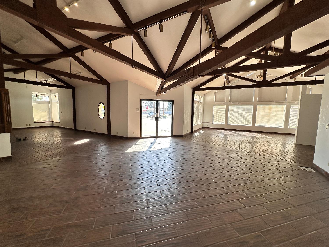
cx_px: 164
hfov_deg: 102.1
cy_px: 124
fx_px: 133
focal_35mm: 14
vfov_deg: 85.7
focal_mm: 2.22
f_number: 2.2
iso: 40
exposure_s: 1/147
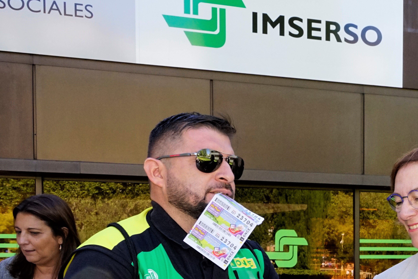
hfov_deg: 29.4
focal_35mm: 63
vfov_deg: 20.9
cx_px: 438
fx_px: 731
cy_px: 279
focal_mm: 28
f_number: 14
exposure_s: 1/160
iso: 2000
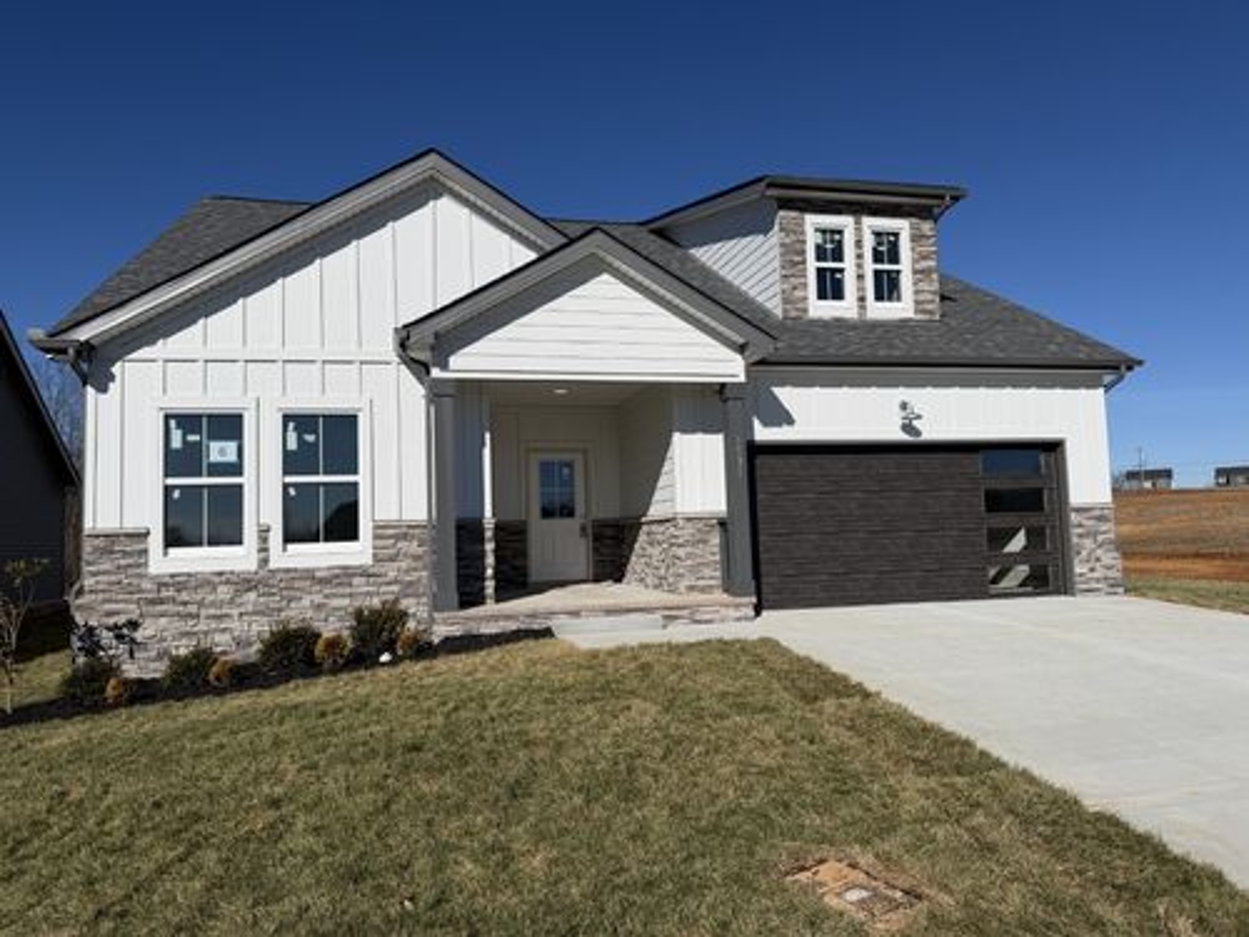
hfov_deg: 71.6
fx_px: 866
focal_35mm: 24
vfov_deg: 56.8
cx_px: 624
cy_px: 468
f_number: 1.78
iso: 80
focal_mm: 6.76
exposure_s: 1/11905
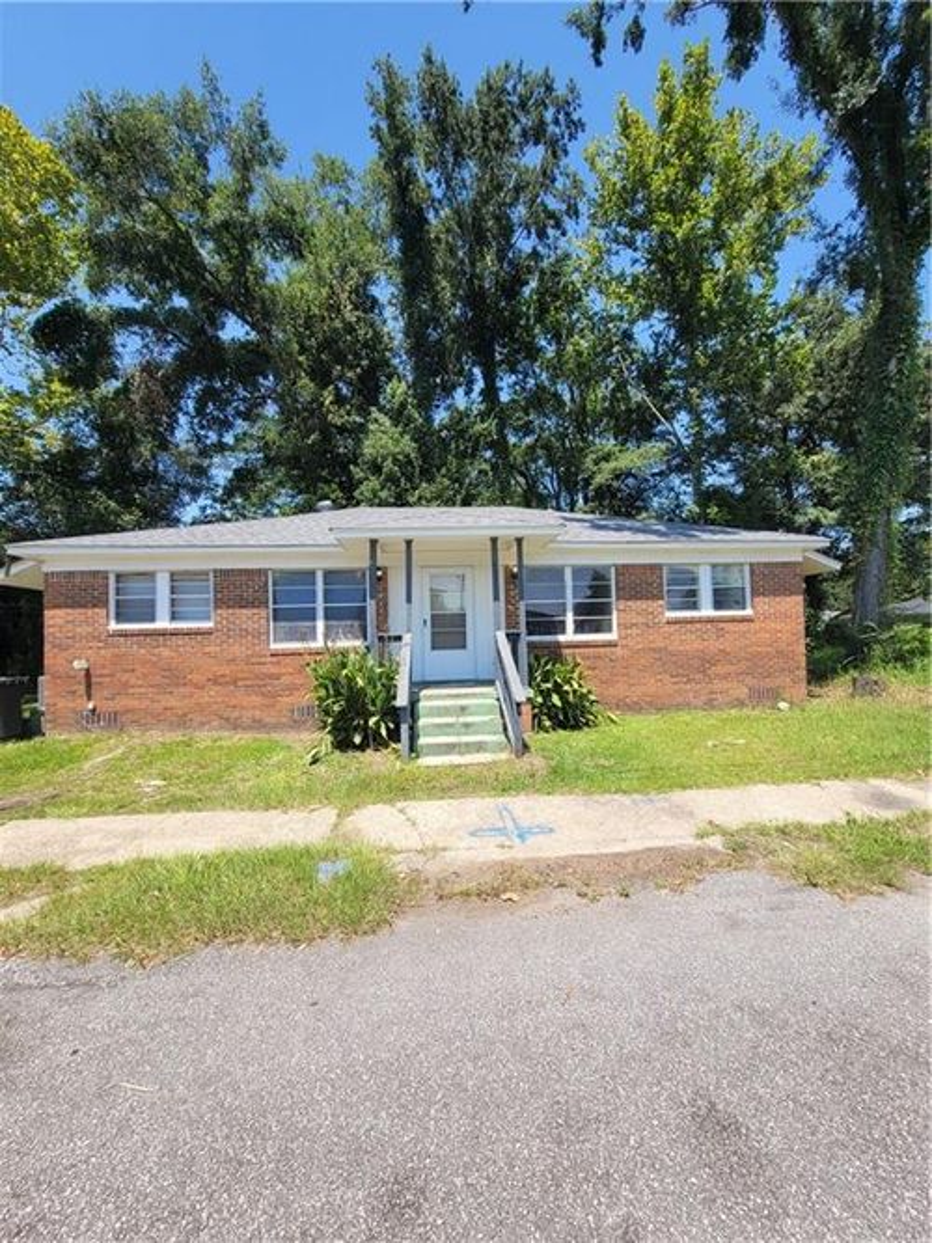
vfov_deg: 106.2
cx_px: 466
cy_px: 622
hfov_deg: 89.9
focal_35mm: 13
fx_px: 467
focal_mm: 2.2
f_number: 2.2
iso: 64
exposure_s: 1/1120
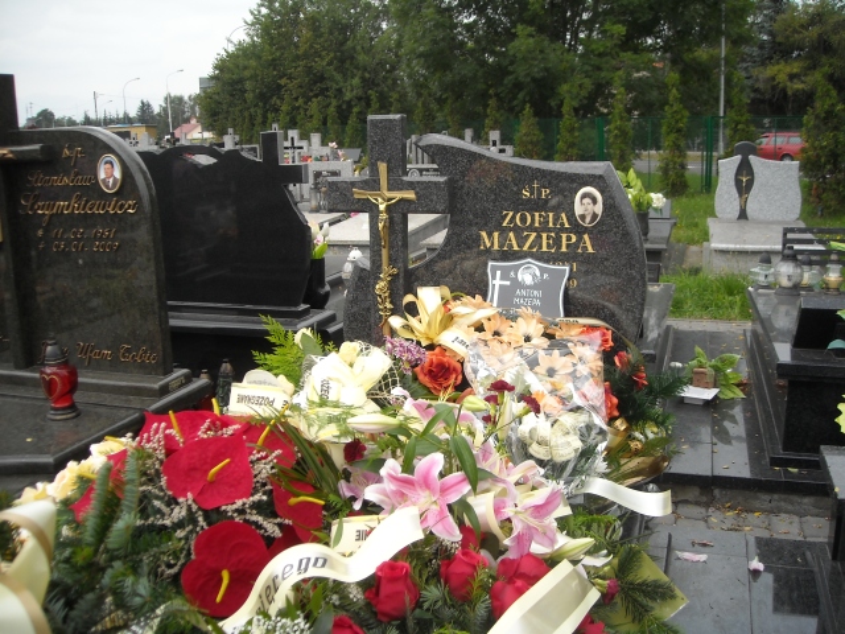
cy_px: 317
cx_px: 422
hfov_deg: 52.6
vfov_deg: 40.7
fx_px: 854
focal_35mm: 35
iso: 64
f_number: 2.8
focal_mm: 5.7
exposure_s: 1/384
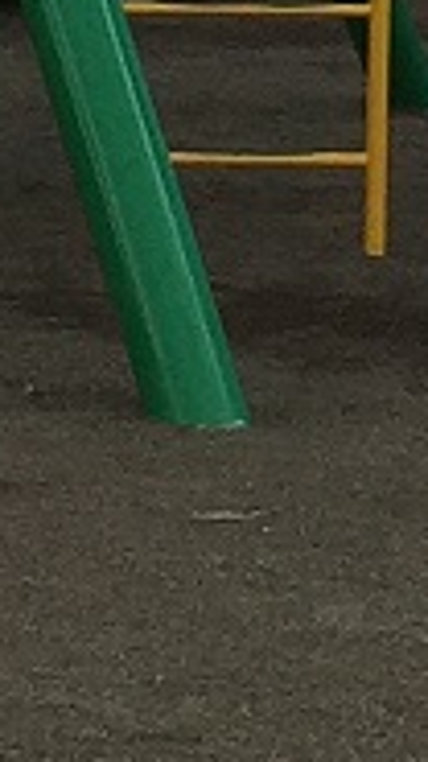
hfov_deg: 4.3
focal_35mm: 279
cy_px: -886
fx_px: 5632
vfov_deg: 7.4
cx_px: 910
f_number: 2.2
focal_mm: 4.15
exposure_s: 1/1647
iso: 32
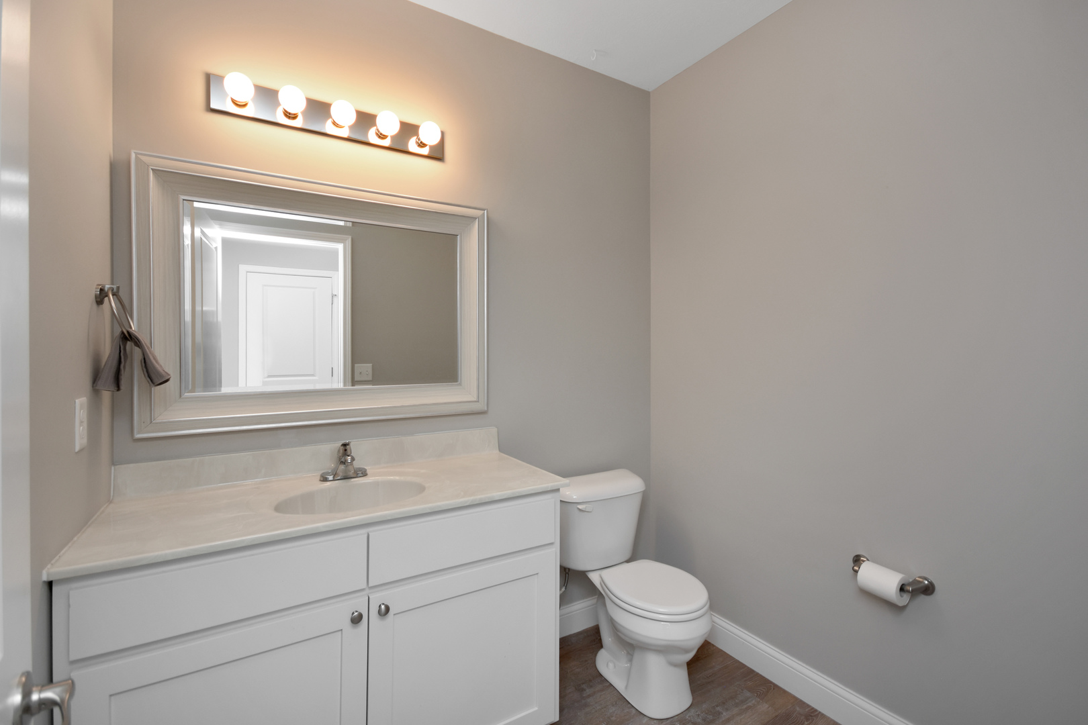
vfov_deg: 77.3
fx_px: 453
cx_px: 544
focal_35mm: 15
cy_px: 362
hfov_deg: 100.4
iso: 360
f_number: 4
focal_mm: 10
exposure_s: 1/60
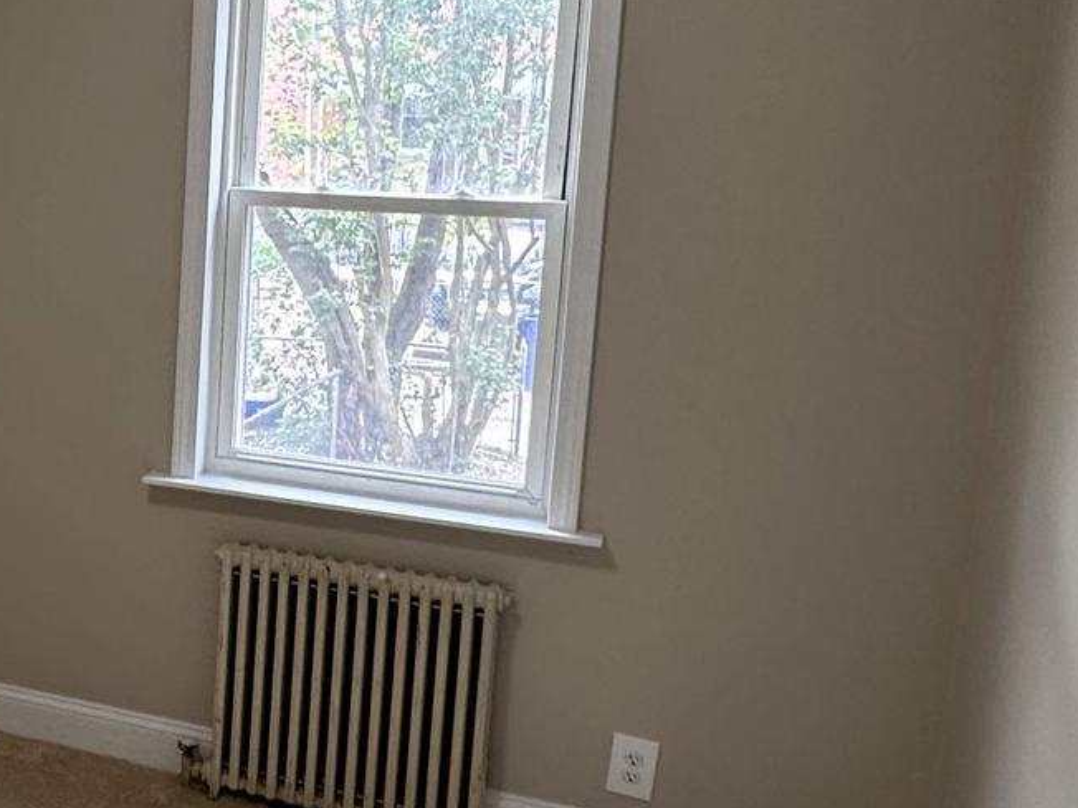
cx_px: -23
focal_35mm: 44
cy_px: 334
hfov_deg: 37.8
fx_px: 1370
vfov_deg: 32.8
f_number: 2.2
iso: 160
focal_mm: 2.2
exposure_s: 1/60
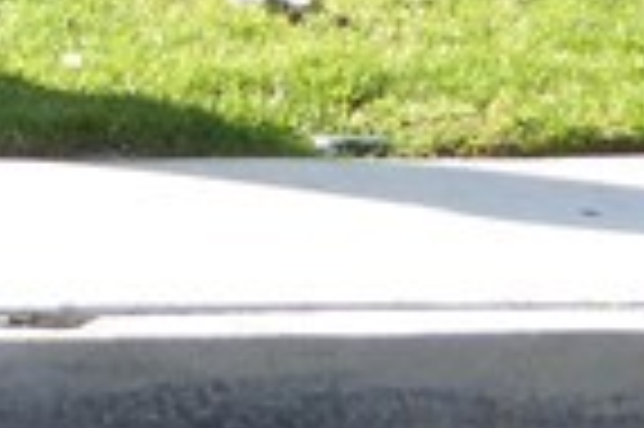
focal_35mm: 395
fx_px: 7058
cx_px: -441
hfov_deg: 5.2
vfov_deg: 3.4
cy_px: -982
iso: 100
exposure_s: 1/200
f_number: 4.1
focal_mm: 9
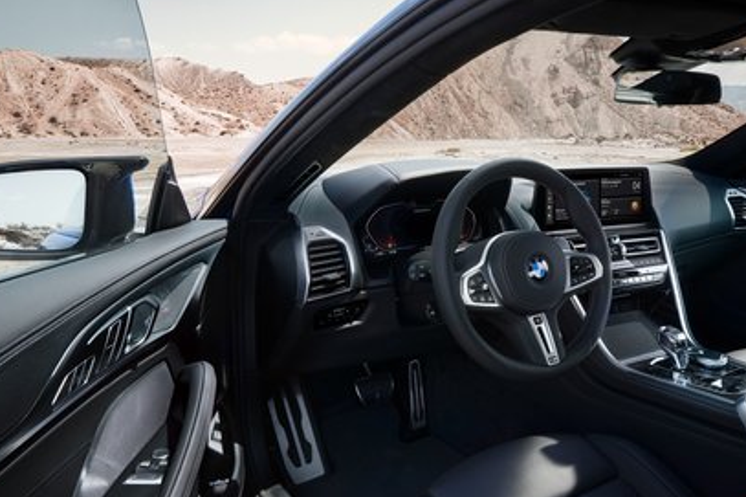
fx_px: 580
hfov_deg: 65.0
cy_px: 266
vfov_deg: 46.3
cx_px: 438
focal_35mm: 28
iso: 200
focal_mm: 19
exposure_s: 1/30
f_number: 13
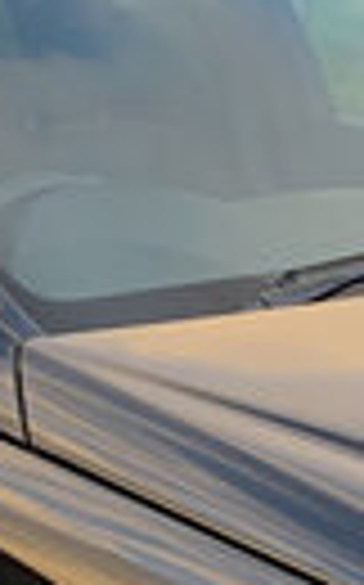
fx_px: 2704
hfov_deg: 7.7
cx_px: 400
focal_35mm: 170
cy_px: 688
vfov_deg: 12.1
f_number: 1.8
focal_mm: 4.25
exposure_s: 1/121
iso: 50
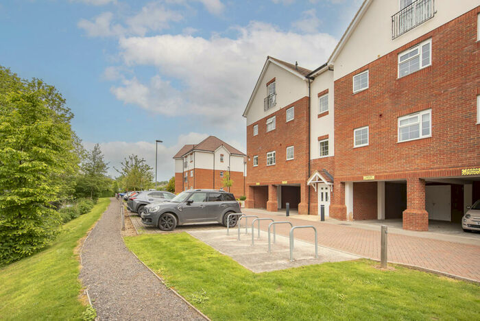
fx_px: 187
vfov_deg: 81.3
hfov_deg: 104.2
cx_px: 240
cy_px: 160
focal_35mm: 14
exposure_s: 1/500
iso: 500
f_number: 11
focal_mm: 14
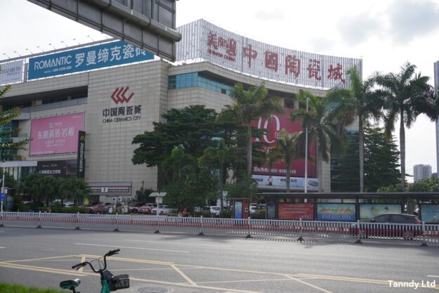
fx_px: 494
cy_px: 146
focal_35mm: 40
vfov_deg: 33.0
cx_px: 220
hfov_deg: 47.9
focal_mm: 27
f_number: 8
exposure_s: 1/200
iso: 100
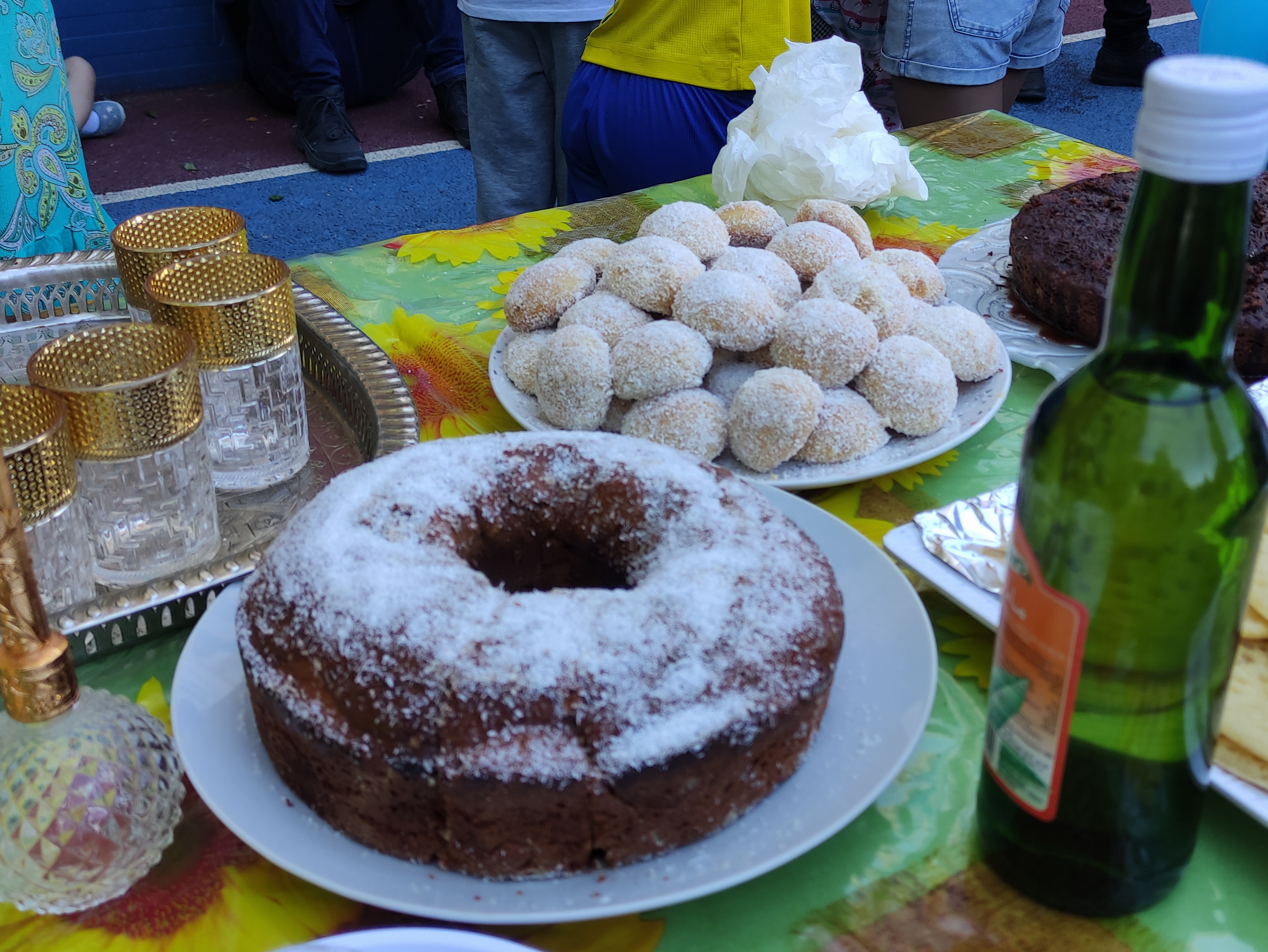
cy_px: 450
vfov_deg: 36.8
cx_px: 682
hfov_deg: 47.8
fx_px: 1429
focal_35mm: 39
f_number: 1.89
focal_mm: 5.43
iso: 100
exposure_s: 1/119
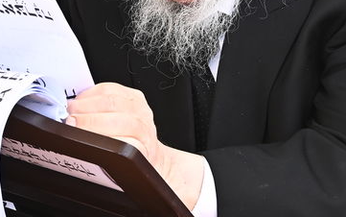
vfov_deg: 8.1
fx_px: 1491
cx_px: 174
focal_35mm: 158
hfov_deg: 13.2
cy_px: -119
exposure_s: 1/200
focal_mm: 40
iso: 500
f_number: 9
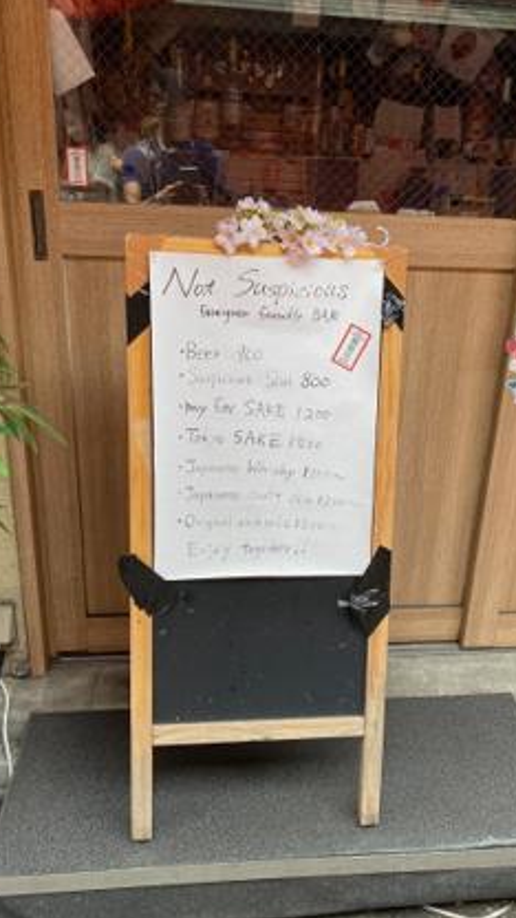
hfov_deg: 40.1
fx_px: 705
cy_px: 452
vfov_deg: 66.1
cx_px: 282
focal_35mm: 29
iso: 32
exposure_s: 1/195
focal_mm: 4.25
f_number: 1.8
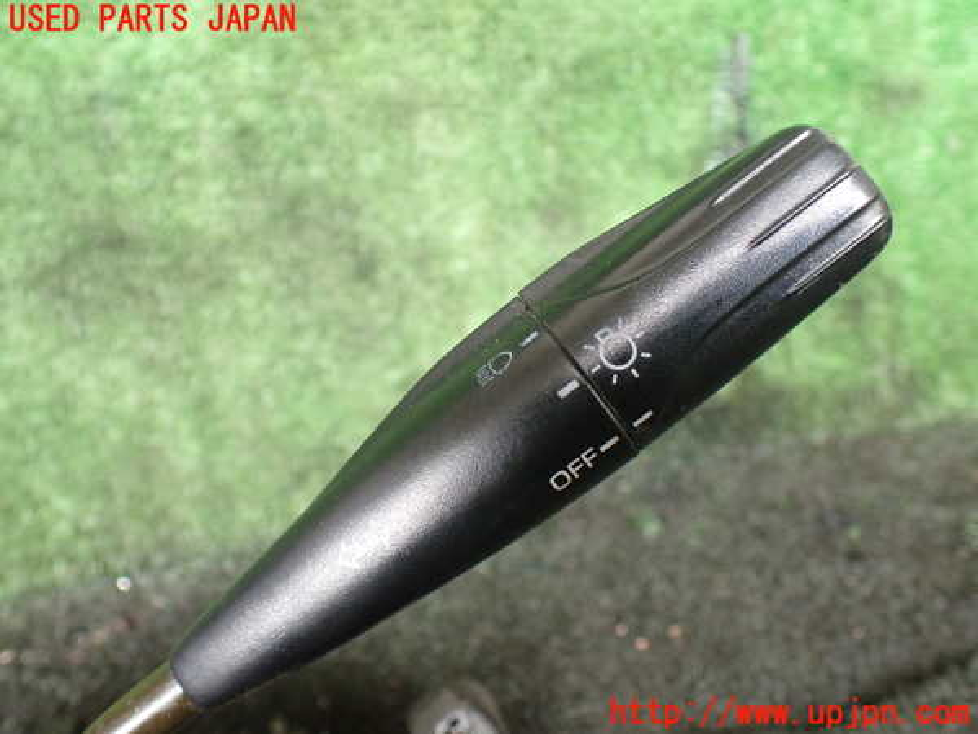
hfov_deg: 60.0
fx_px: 848
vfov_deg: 46.8
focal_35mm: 30
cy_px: 367
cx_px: 489
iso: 400
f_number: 2.3
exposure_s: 1/125
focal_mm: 5.4
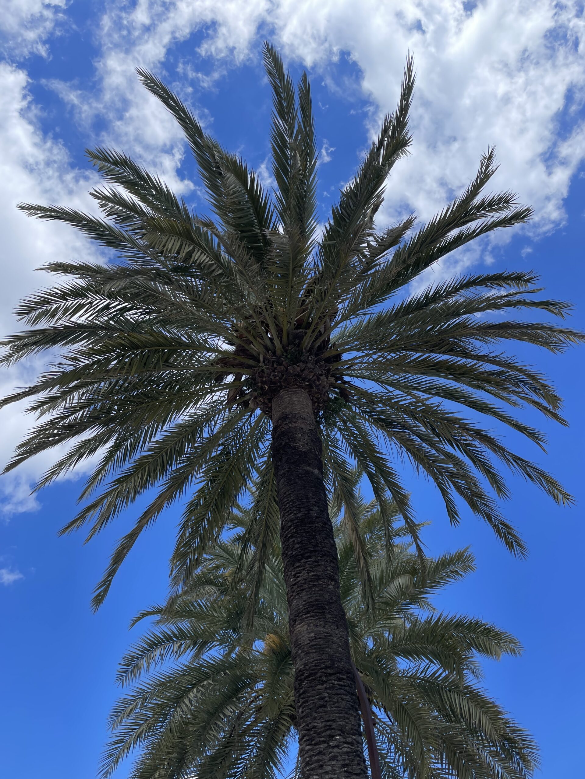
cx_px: 292
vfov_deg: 67.3
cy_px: 390
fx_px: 586
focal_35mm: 26
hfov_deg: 53.1
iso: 32
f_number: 1.6
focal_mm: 4.2
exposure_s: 1/2257
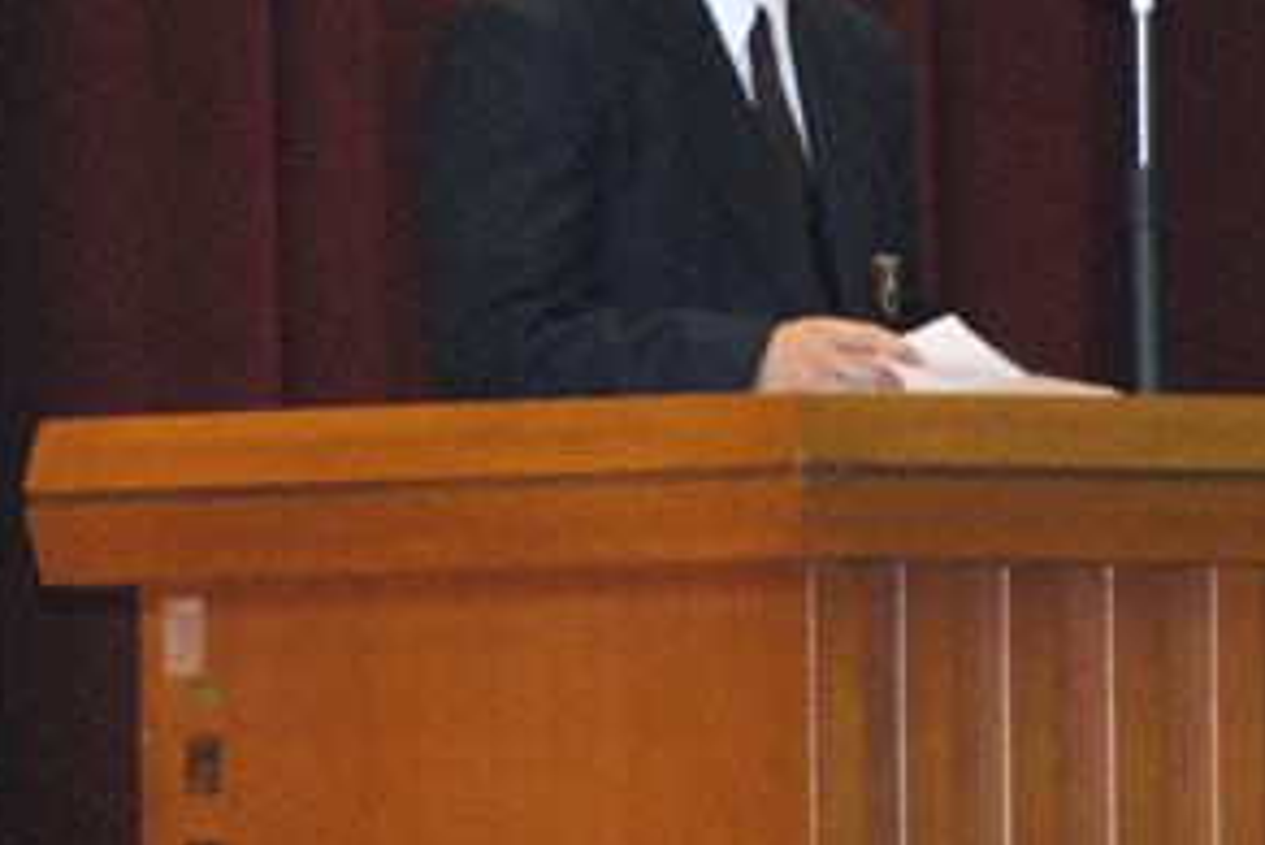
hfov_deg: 2.2
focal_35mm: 925
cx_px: 853
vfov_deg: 1.5
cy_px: 139
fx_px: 32518
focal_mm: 300
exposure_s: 1/60
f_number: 6.3
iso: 1600
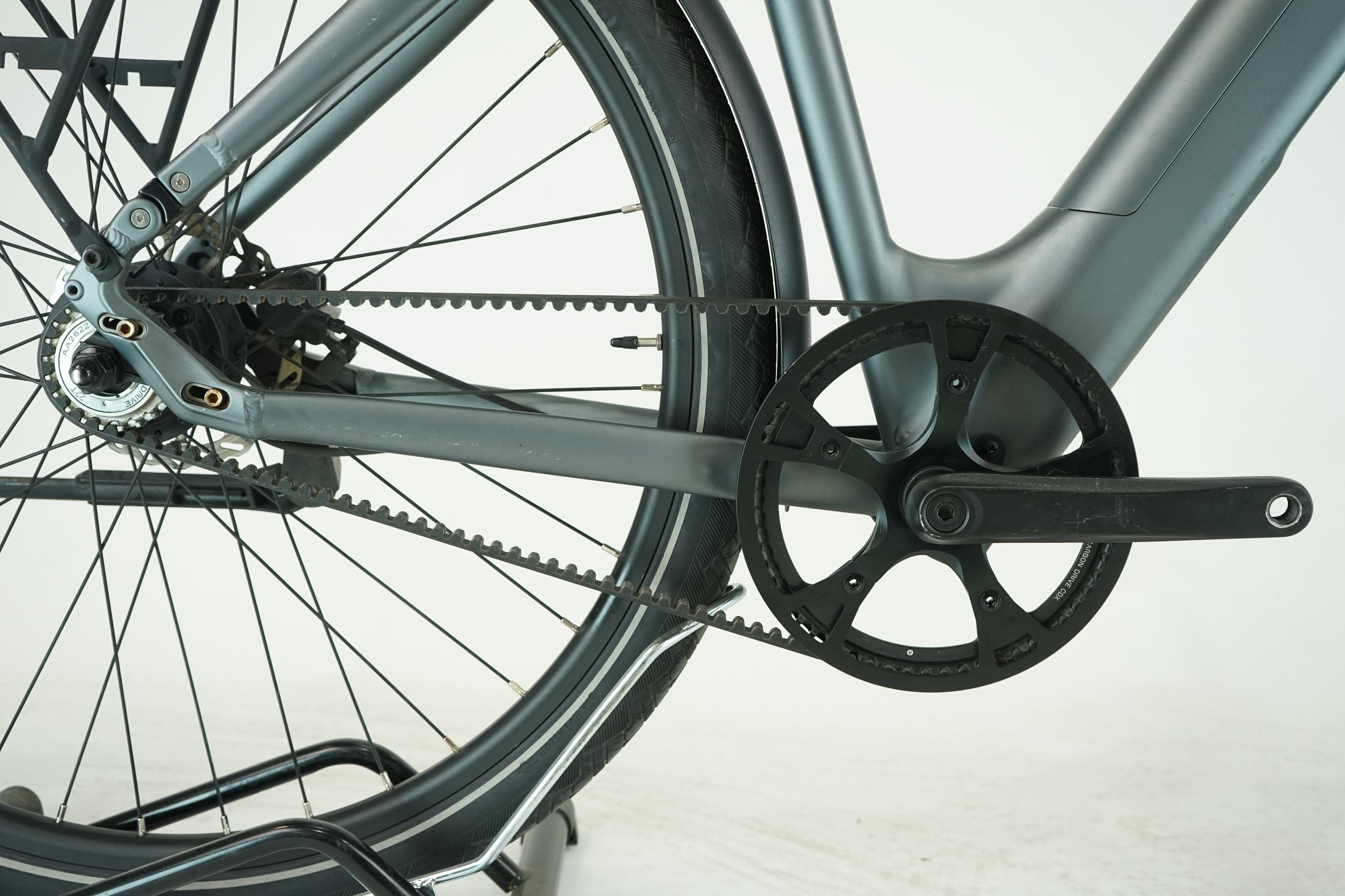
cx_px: 672
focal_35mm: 39
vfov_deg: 34.2
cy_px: 448
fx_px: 1457
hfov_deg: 49.6
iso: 1600
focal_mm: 39
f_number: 5.6
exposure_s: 1/200
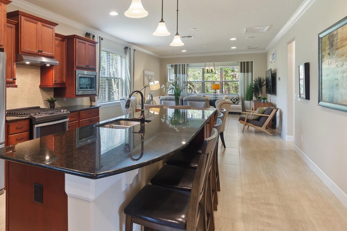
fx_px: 212
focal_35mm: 22
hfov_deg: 76.7
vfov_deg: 56.1
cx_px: 122
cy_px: 79
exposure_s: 1/3
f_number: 4
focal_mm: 10
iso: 100
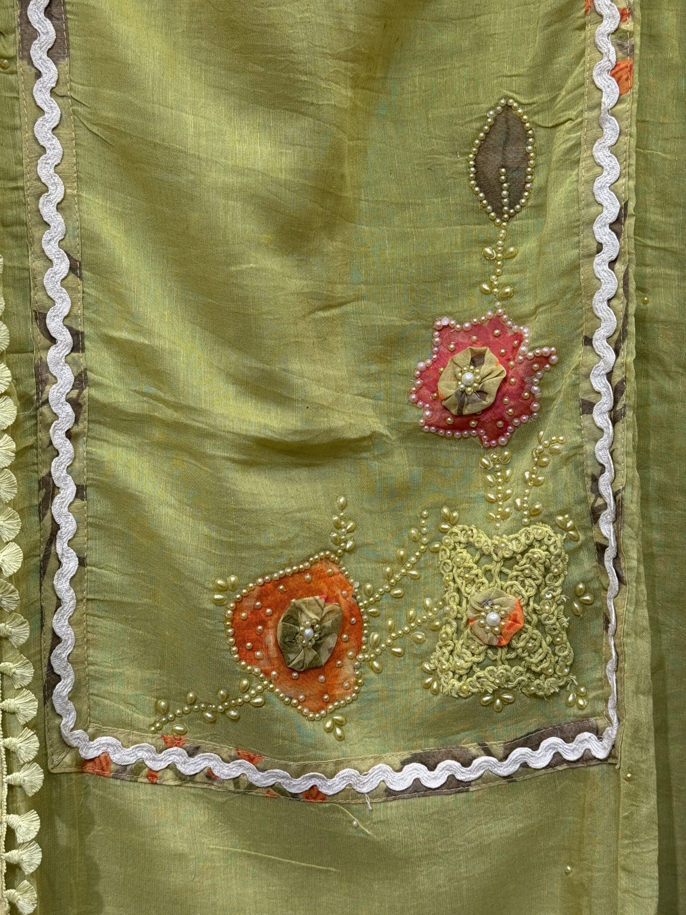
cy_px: 458
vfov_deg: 38.9
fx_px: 1295
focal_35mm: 49
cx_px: 337
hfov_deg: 29.7
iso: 50
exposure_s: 1/121
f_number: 1.78
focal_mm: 6.76
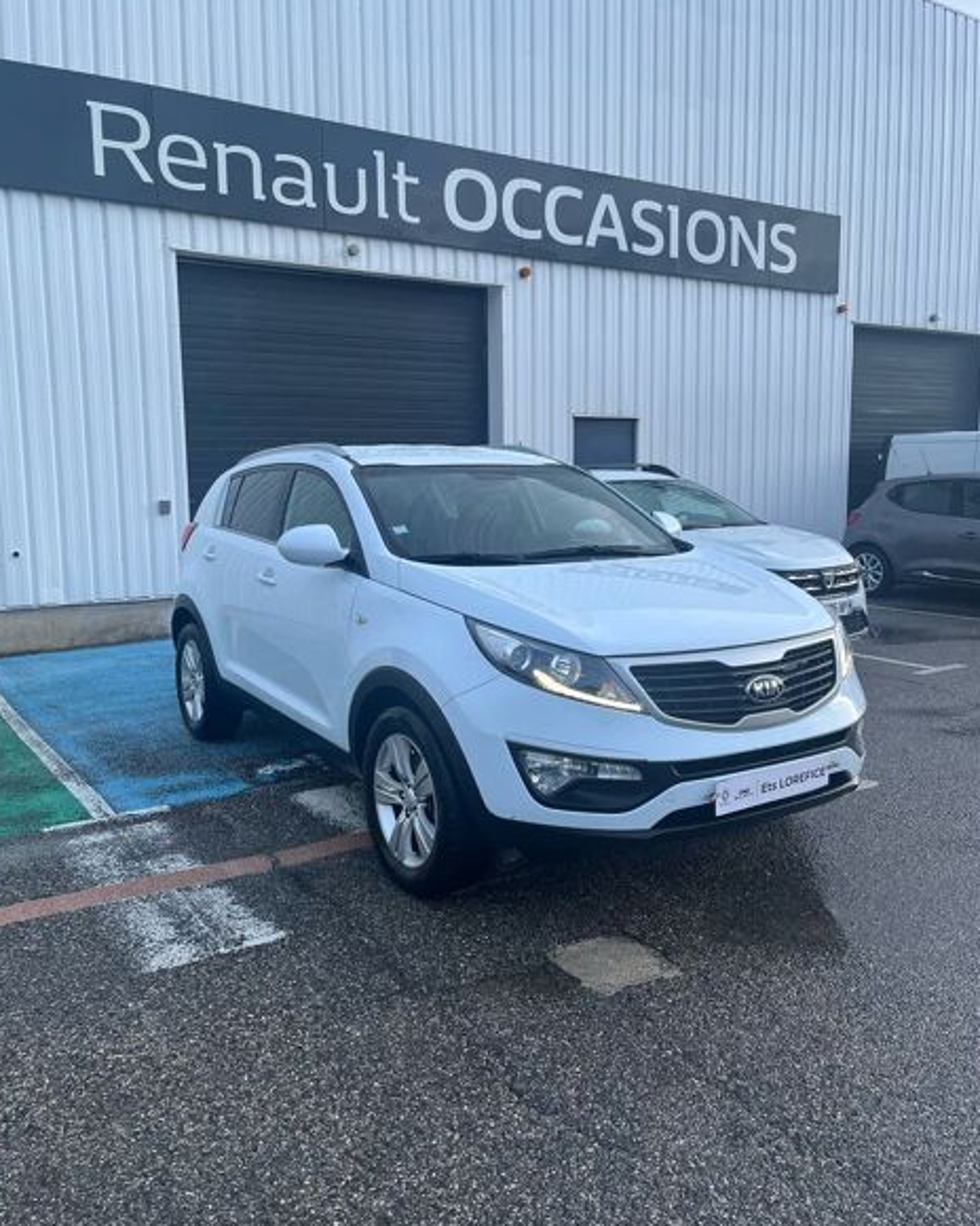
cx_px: 479
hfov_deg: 51.5
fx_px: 1015
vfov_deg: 62.2
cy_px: 605
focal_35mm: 28
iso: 80
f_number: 1.6
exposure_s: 1/122
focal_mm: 5.1
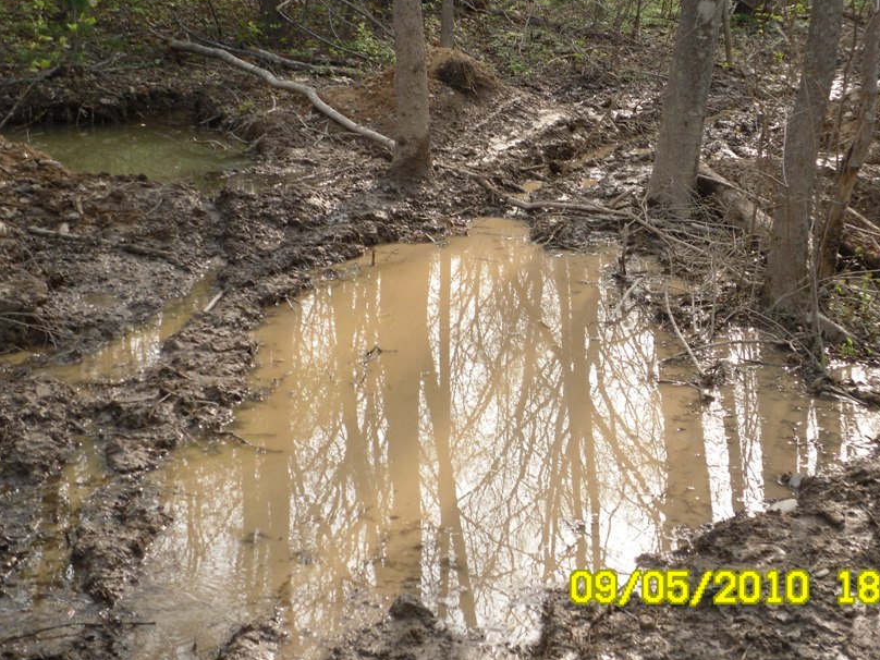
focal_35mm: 71
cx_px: 538
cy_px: 262
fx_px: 1805
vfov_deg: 20.7
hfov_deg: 27.3
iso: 80
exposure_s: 1/122
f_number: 3.8
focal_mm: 7.88
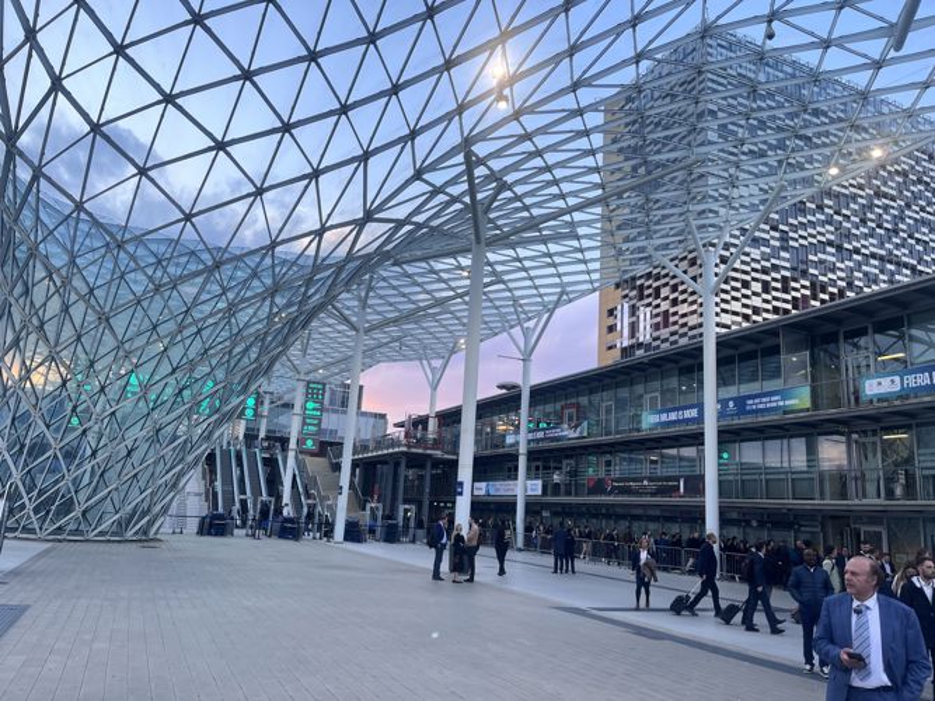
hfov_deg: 67.3
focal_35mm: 26
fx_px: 702
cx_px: 468
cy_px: 350
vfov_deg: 53.0
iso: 32
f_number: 1.6
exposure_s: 1/100
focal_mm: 5.1
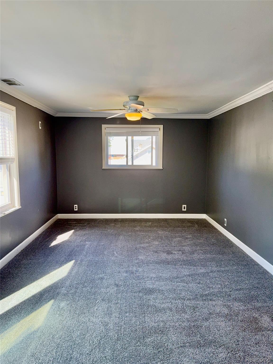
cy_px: 182
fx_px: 252
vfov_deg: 71.6
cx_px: 136
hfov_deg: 56.8
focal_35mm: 24
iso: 200
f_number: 1.78
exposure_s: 1/243
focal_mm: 6.76
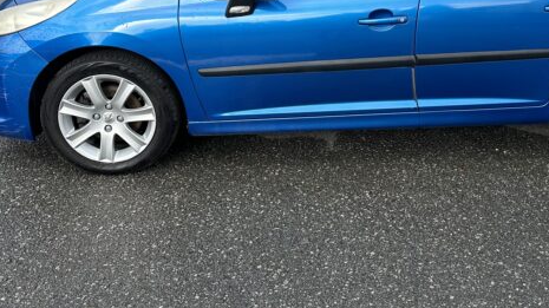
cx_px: 397
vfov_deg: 25.6
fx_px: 655
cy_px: 27
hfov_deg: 44.3
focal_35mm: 45
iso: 80
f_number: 1.78
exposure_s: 1/1357
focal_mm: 6.86
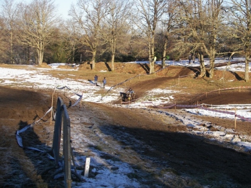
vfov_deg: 15.1
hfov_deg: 20.0
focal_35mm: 98
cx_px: 126
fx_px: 710
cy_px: 94
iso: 50
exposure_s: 1/320
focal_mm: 16.3
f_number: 3.2
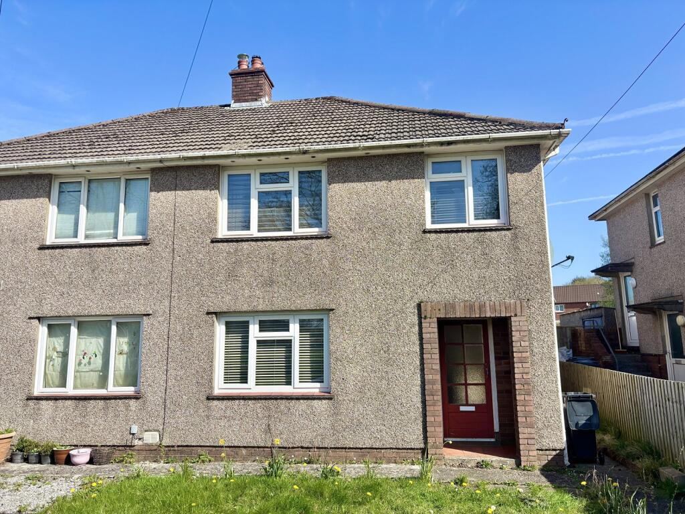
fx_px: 515
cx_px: 342
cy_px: 257
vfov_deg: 53.1
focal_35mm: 26
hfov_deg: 67.3
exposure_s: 1/2639
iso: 50
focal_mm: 5.96
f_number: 1.6
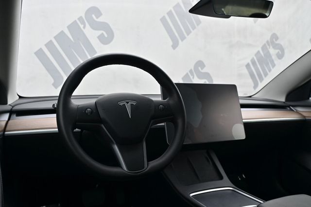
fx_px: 259
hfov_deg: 62.0
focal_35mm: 30
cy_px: 104
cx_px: 156
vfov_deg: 43.6
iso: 200
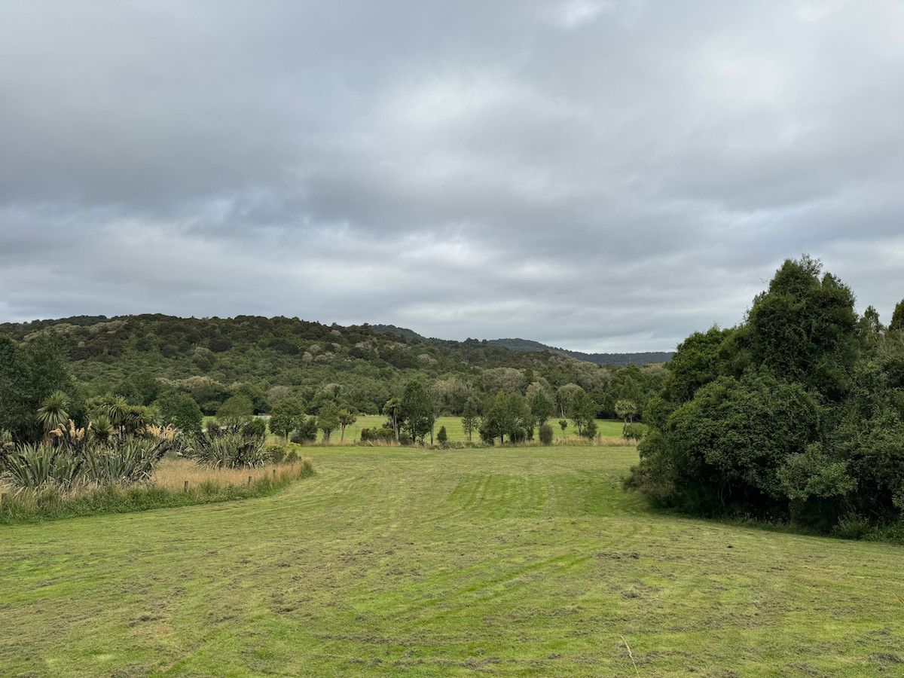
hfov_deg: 71.6
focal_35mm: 24
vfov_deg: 56.8
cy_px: 339
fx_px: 627
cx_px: 452
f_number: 1.78
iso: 80
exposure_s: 1/4310
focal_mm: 6.86
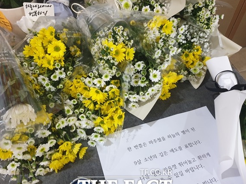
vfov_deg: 48.2
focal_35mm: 29
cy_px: 99
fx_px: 206
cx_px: 125
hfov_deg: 61.7
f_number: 1.5
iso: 320
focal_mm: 4.3
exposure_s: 1/30
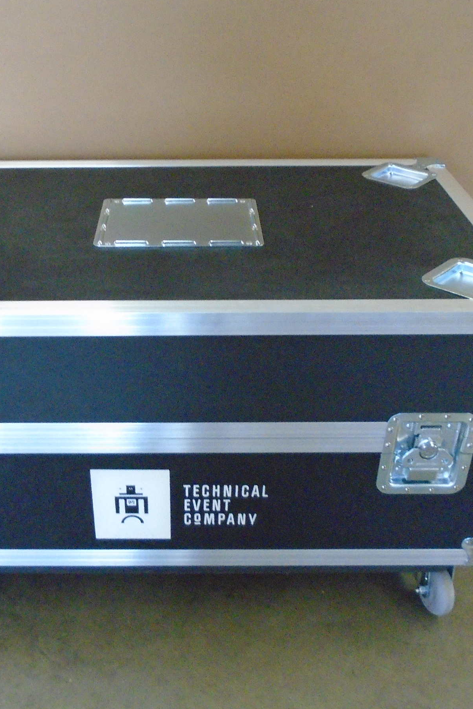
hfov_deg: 34.1
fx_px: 769
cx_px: 182
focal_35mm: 39
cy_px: 378
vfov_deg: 49.5
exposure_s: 1/30
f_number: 3.2
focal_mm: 4.6
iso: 800
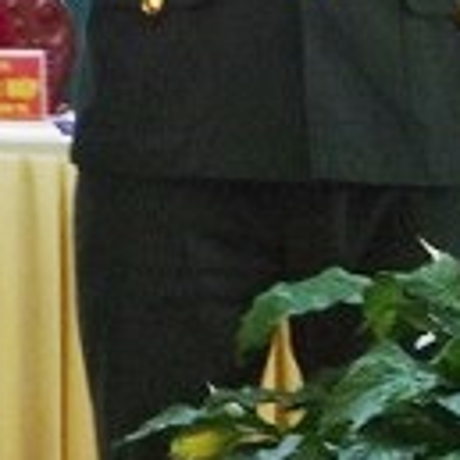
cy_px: -619
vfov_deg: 4.7
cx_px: -1458
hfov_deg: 4.4
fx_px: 5517
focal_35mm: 367
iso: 800
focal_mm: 31
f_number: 4.5
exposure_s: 1/50
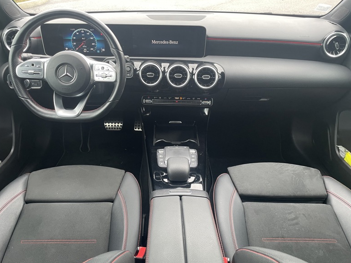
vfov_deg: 51.4
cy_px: 132
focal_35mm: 27
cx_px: 171
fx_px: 274
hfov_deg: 65.3
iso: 160
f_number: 1.6
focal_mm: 4.2
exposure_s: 1/60
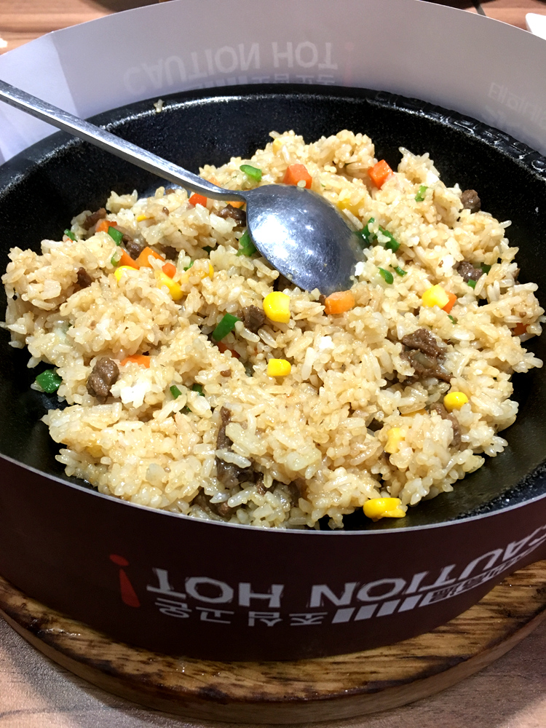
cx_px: 273
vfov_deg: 61.7
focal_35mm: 29
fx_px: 610
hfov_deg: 48.2
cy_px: 364
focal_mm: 4.15
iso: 160
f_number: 2.2
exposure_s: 1/33
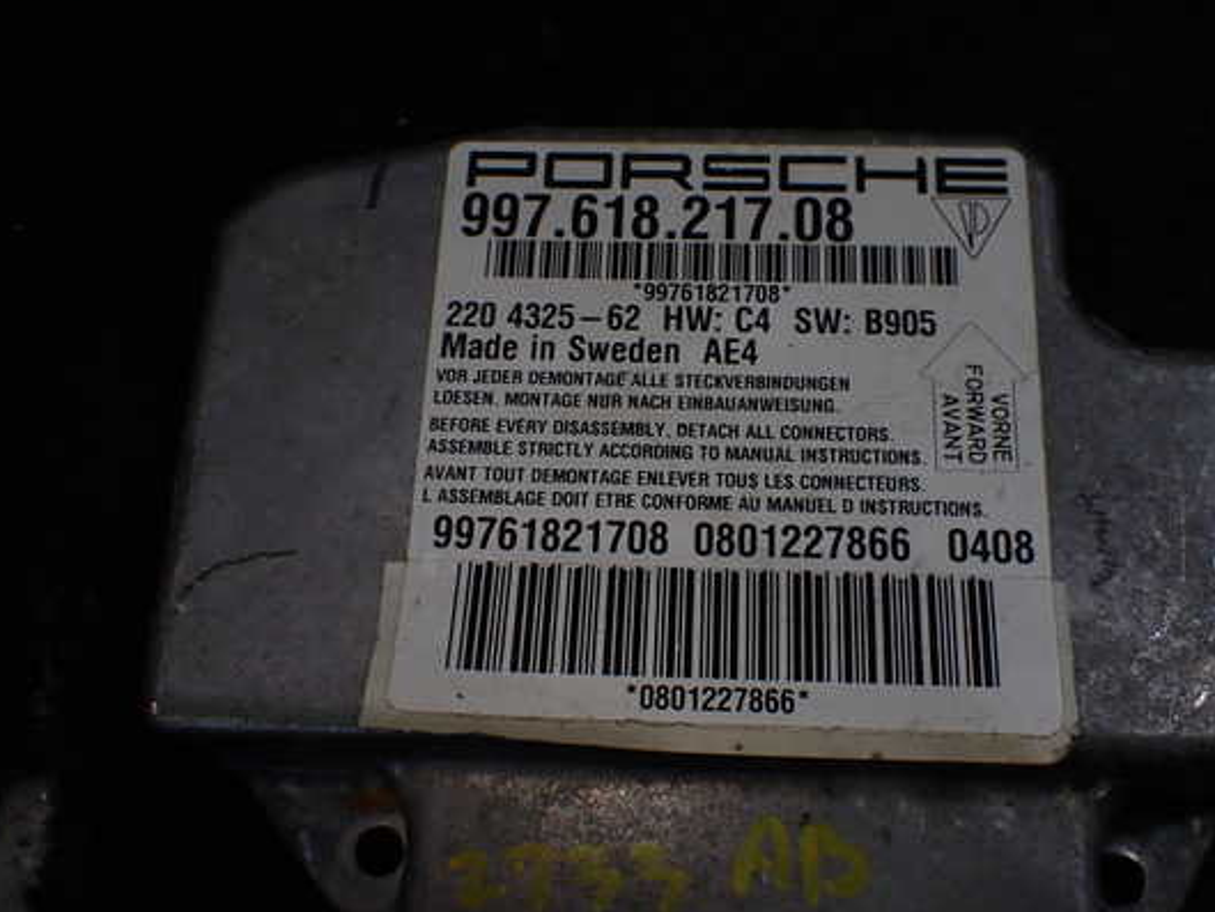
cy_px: 459
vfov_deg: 41.8
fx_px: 1194
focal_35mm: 34
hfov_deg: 53.9
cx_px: 661
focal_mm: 5.4
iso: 100
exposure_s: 1/160
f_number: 3.2
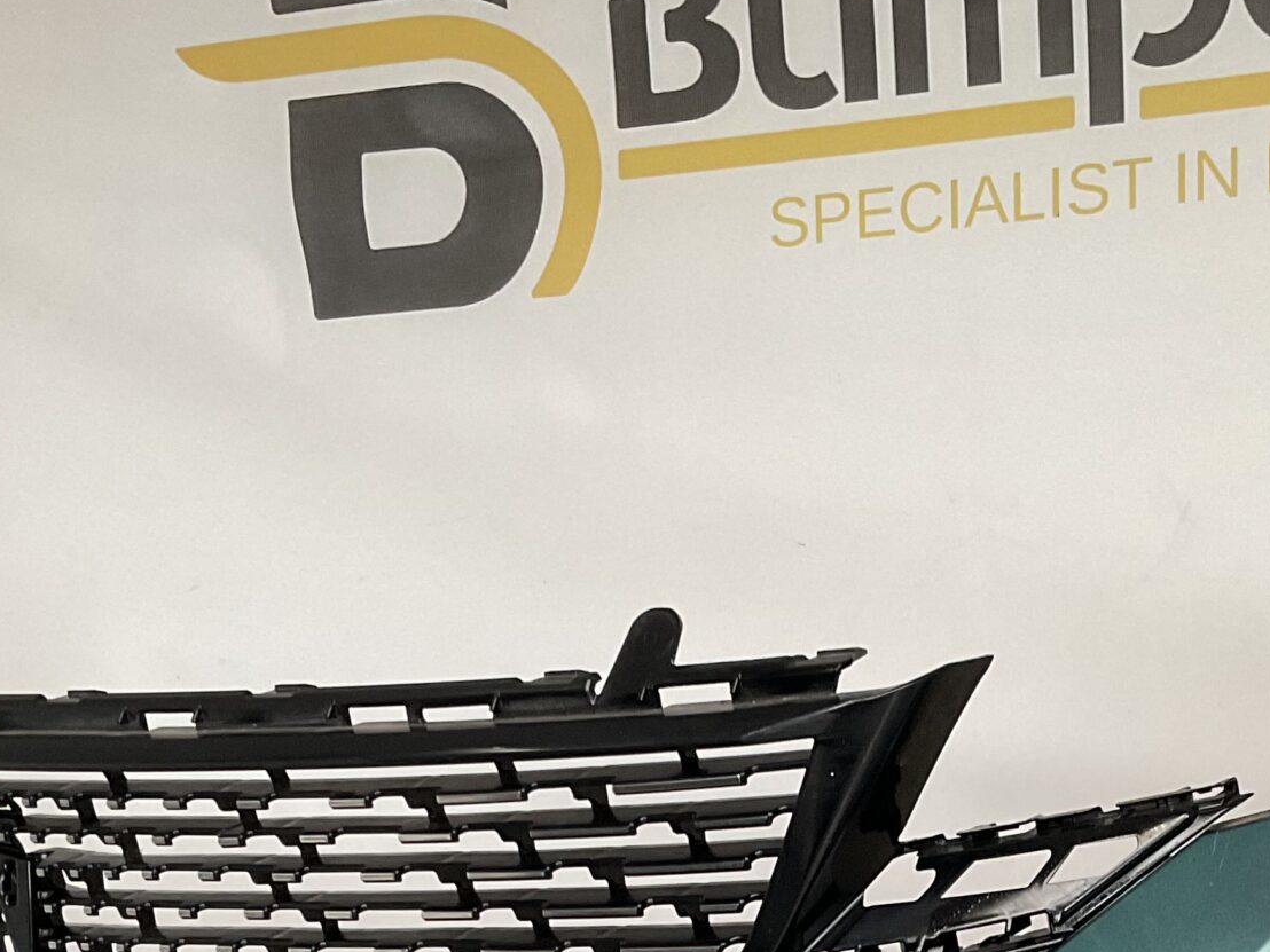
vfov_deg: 20.7
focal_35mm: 67
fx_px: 2458
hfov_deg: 28.7
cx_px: 871
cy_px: 1084
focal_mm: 3
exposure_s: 1/60
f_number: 1.8
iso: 80
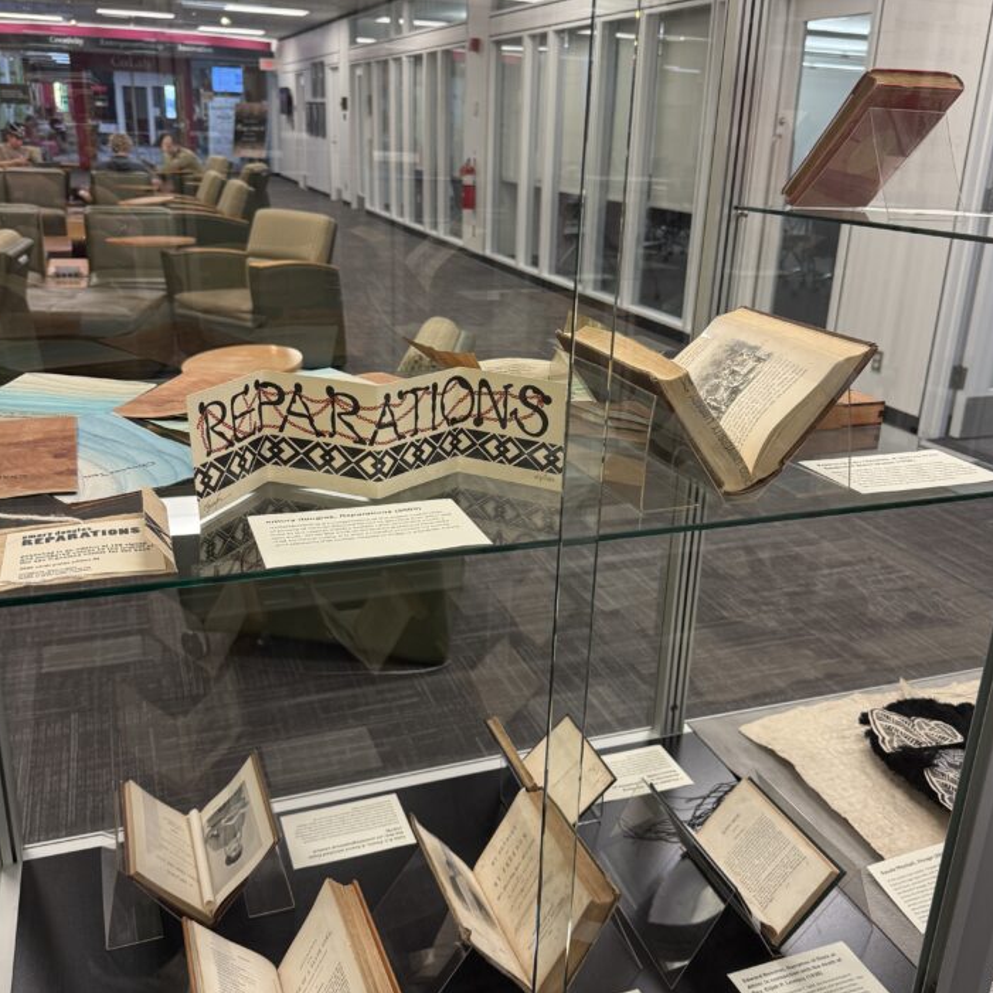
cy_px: 497
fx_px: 1006
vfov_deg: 52.5
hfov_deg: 52.5
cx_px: 521
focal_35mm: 31
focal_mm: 6.76
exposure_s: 1/120
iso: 200
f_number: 1.78
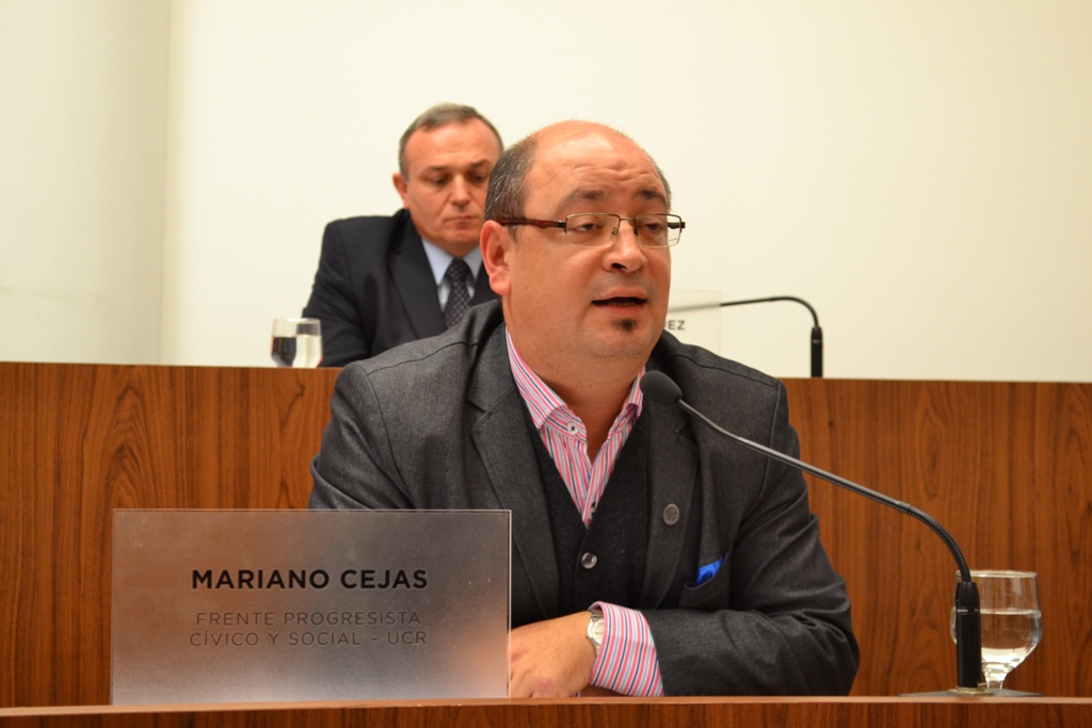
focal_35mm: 69
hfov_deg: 29.2
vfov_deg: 19.7
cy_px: 364
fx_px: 2093
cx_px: 546
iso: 720
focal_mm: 46
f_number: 5.3
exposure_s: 1/15
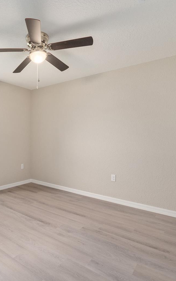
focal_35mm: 22
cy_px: 139
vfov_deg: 79.7
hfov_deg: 51.4
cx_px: 33
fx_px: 169
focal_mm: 14
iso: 500
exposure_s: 1/8
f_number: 7.1
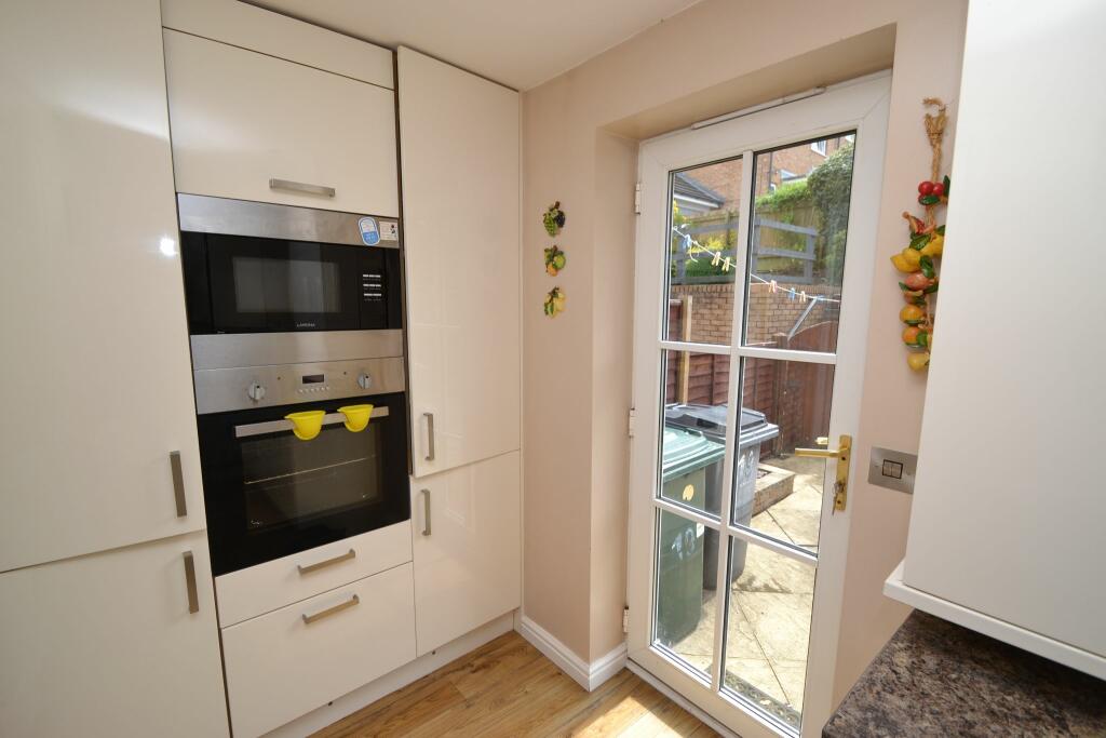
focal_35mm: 15
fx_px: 461
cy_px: 369
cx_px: 553
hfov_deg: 100.4
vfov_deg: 77.3
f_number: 5.6
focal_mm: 10
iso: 160
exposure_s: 1/125
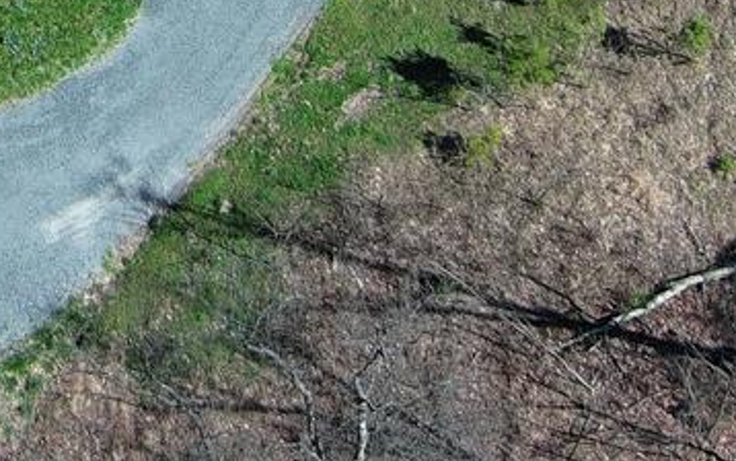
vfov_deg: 7.2
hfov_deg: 11.3
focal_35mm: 169
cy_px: -765
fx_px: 3391
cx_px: -685
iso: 100
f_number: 2.8
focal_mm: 10.57
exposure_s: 1/688
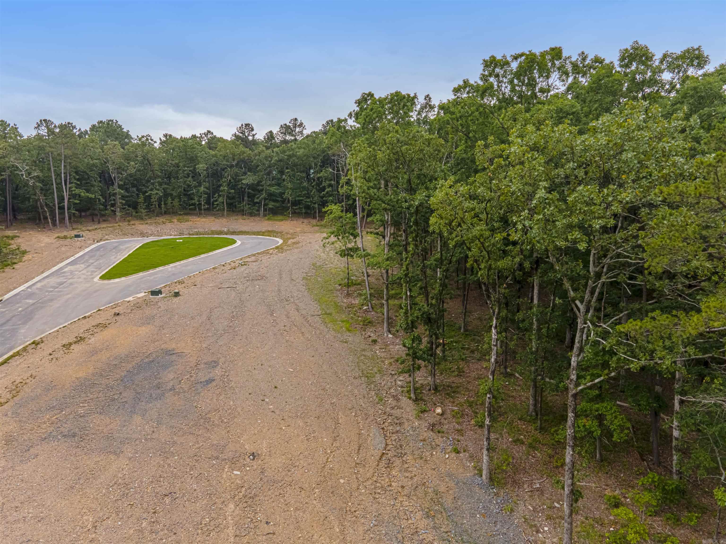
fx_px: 503
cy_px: 272
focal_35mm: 24
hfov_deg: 71.6
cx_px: 363
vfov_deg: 56.8
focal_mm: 4.5
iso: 100
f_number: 2.8
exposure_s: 1/120
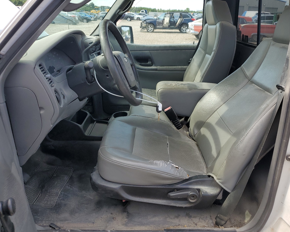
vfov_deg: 51.5
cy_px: 117
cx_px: 149
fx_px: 240
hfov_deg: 62.2
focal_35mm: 28
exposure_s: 1/714
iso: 50
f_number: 1.5
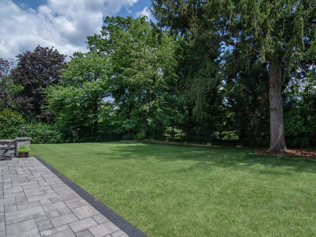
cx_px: 175
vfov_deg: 69.9
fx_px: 169
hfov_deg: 85.7
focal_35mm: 19
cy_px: 117
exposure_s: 1/320
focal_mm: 11
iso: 500
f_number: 14
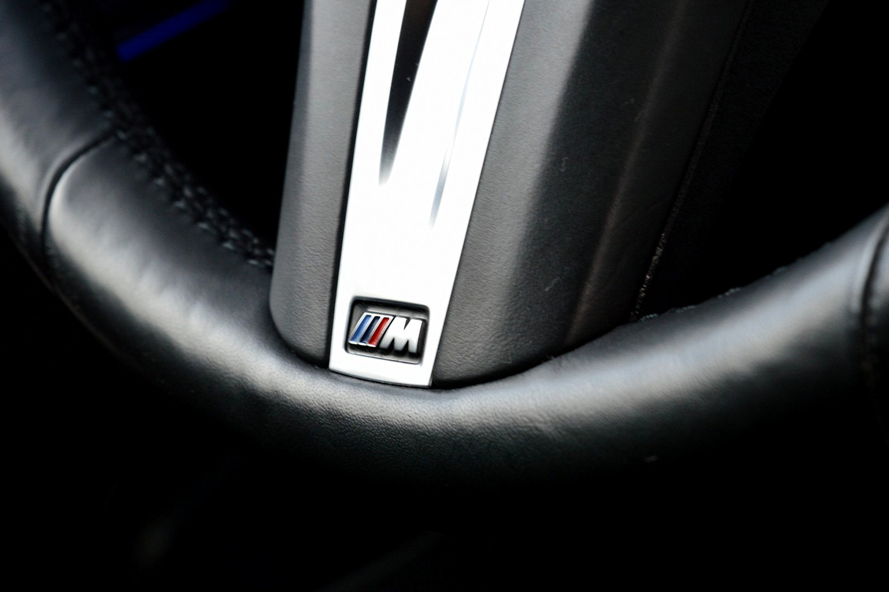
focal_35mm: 82
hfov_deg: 24.6
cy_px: 296
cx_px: 444
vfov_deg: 16.6
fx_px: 2037
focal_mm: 55
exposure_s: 1/100
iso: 400
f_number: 9
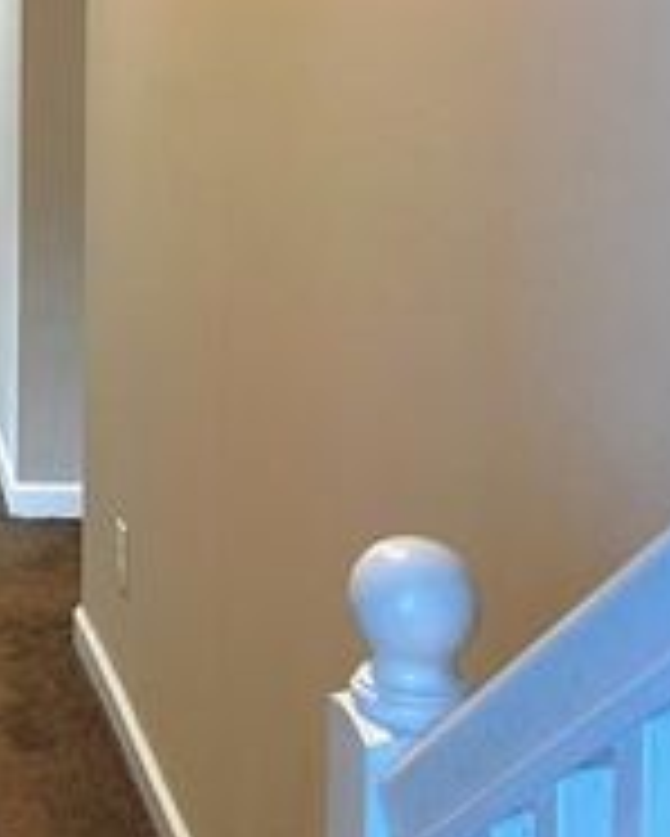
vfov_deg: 21.8
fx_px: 2080
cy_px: -20
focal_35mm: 84
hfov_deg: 17.2
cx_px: -189
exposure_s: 1/60
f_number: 1.78
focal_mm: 6.86
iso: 160
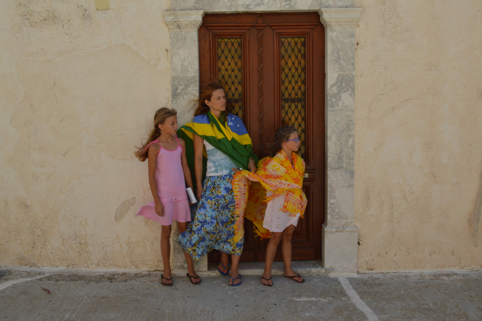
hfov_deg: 53.2
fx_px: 482
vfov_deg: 36.8
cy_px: 160
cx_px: 241
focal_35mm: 36
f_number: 22
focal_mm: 24
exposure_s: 1/160
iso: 400
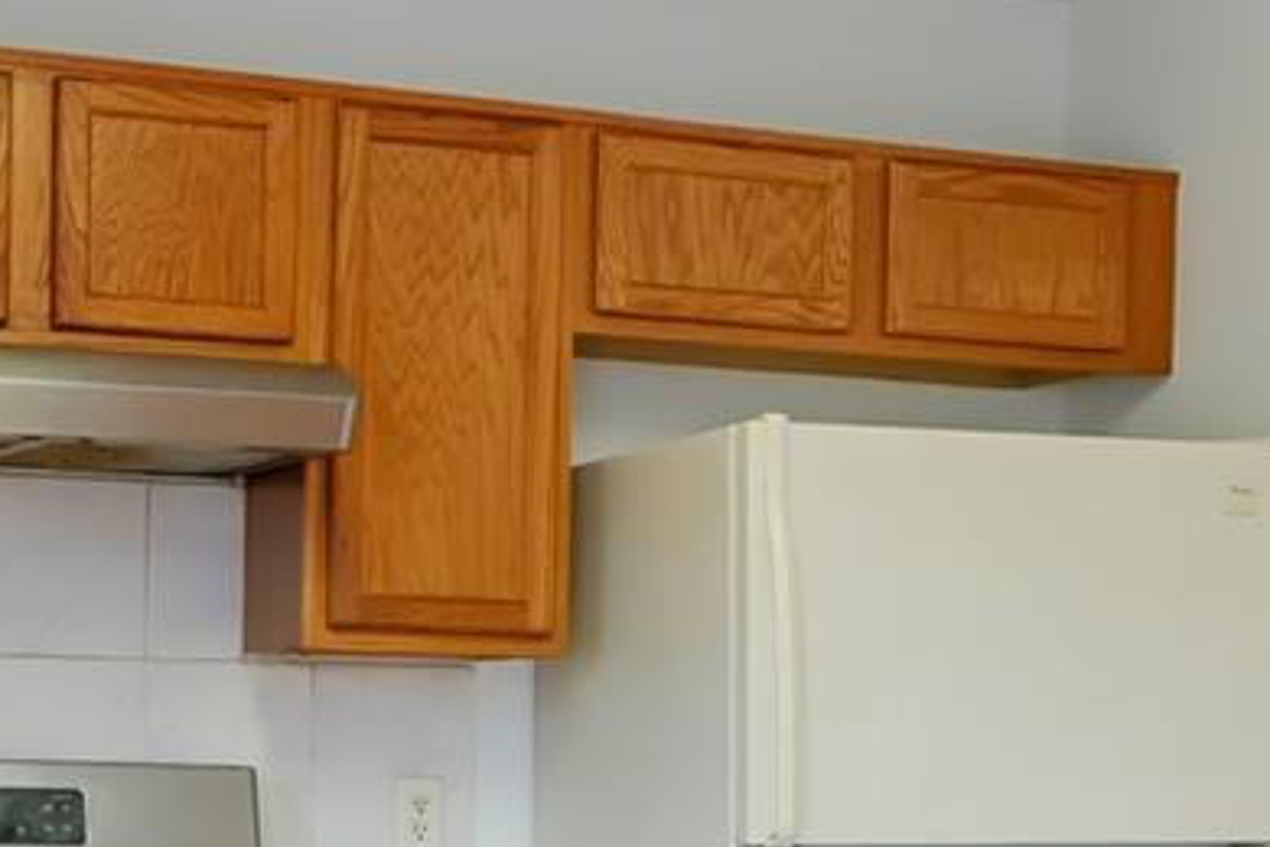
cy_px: 808
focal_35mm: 84
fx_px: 2963
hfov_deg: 24.2
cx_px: 560
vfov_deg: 16.0
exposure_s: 1/60
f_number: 5.6
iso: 800
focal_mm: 16
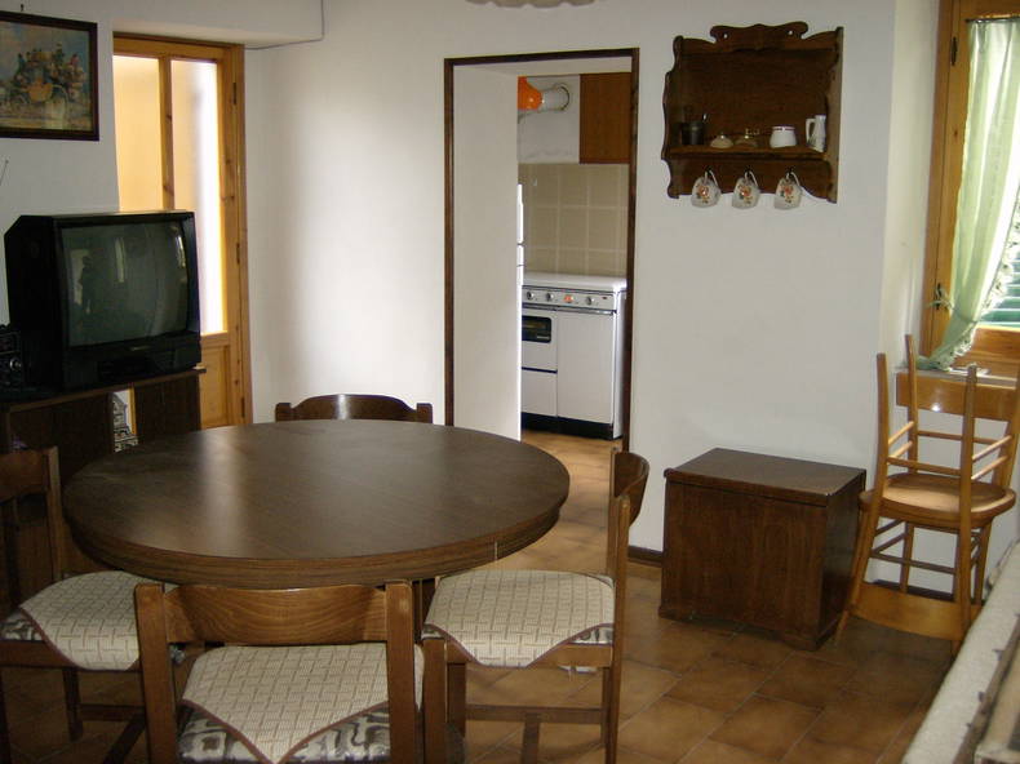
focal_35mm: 36
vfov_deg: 39.6
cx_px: 510
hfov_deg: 51.4
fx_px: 1060
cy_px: 382
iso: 200
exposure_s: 1/60
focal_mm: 6
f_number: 2.8
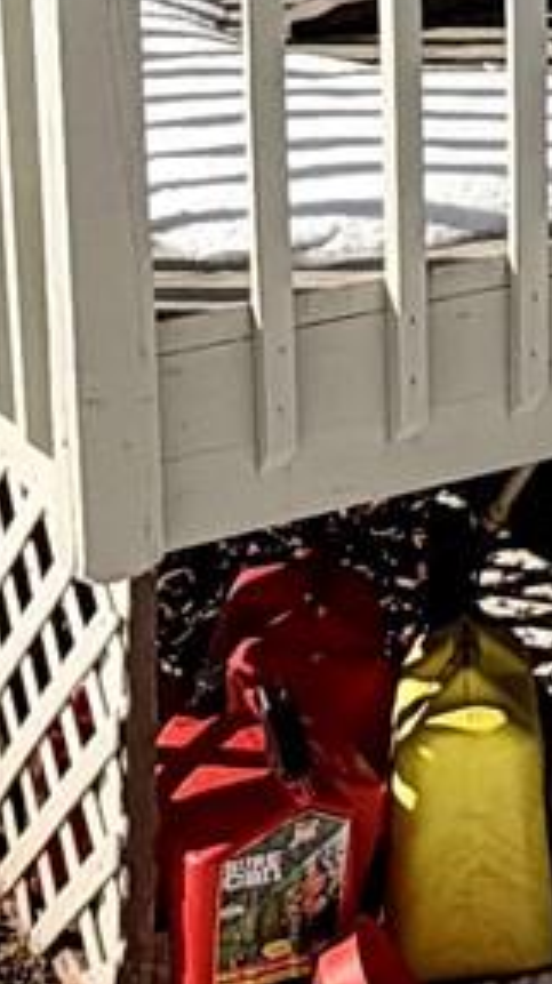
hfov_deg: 10.4
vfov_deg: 18.8
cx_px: 1032
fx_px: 2842
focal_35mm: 109
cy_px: -110
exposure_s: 1/1285
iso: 20
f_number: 2.2
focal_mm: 2.22
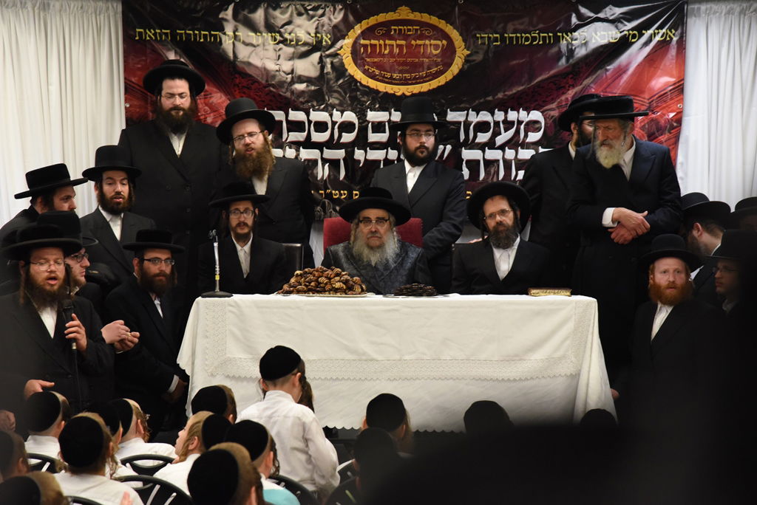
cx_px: 378
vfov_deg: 11.4
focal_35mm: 120
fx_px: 2525
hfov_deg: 17.1
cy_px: 252
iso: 5000
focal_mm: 120
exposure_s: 1/250
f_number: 6.3
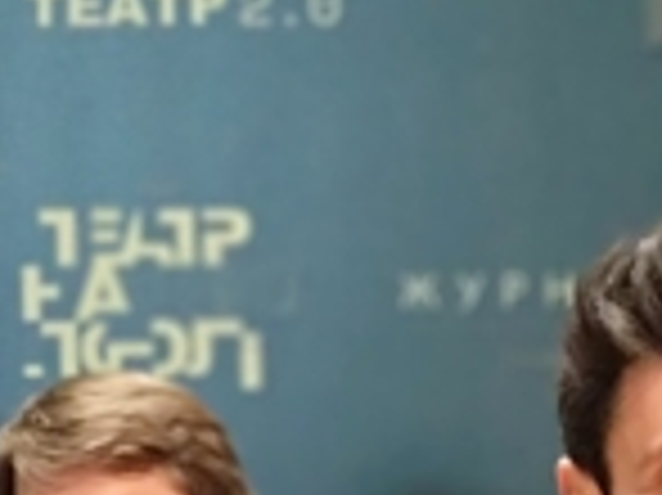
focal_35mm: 212
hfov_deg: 9.1
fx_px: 4051
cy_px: 752
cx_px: 1000
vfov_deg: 6.9
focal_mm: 5.99
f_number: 2.6
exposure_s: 1/40
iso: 800
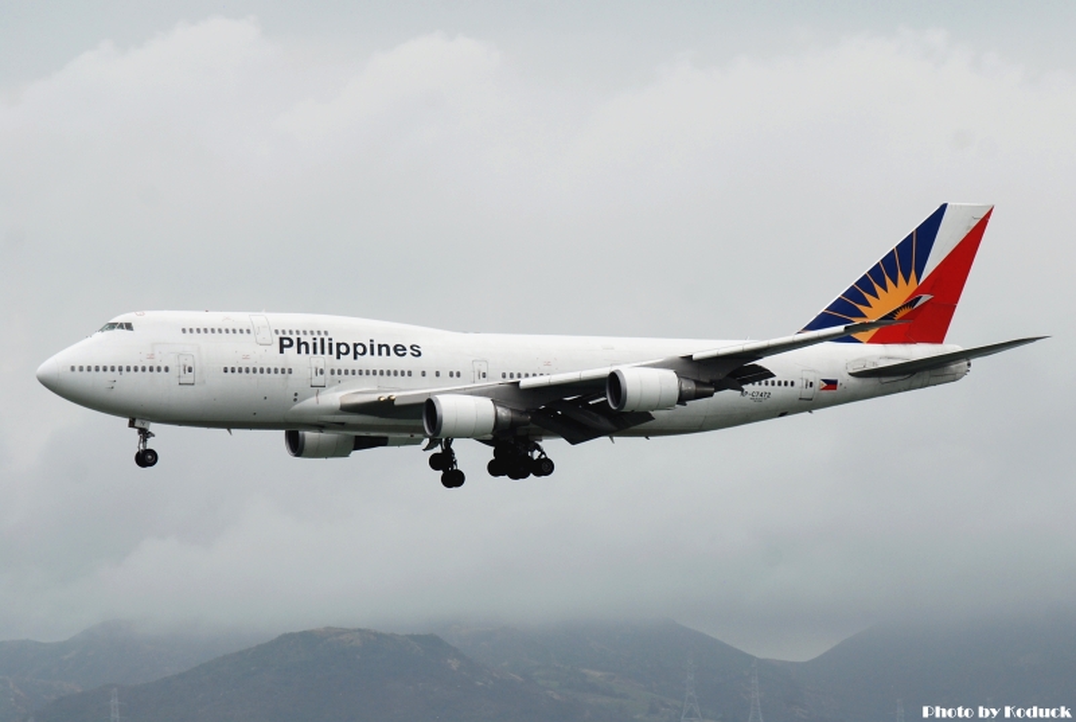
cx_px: 538
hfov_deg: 6.9
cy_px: 361
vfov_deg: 4.6
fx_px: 8985
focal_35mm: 300
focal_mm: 200
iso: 200
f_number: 7.1
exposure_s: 1/800
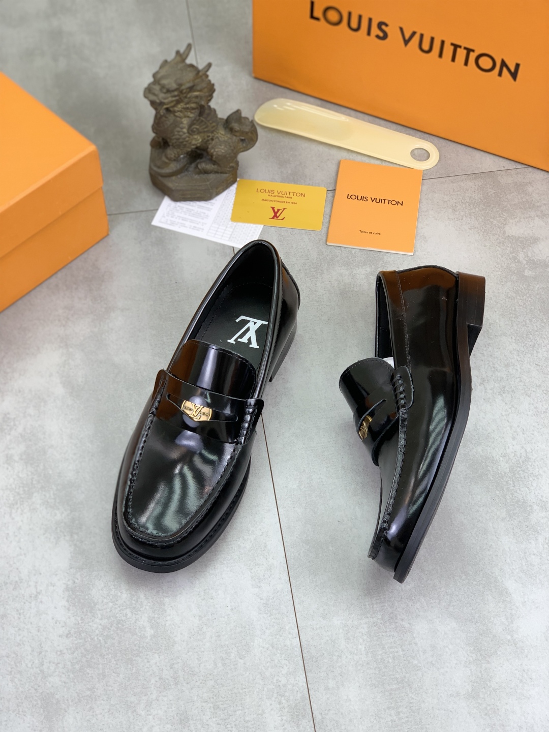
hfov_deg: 28.0
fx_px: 1100
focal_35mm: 52
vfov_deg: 36.8
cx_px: 274
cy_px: 366
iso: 32
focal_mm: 6
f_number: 2.4
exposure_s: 1/100
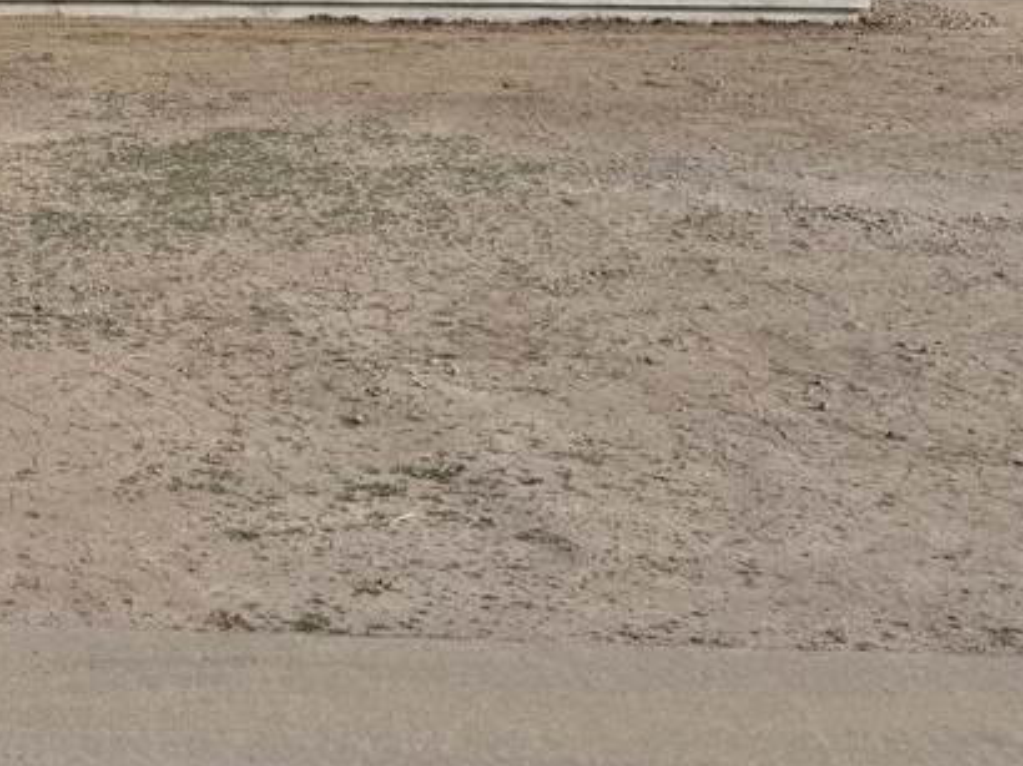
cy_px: -188
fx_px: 2215
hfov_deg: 22.3
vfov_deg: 18.4
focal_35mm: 75
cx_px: -429
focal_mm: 6.76
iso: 80
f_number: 1.78
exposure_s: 1/6410
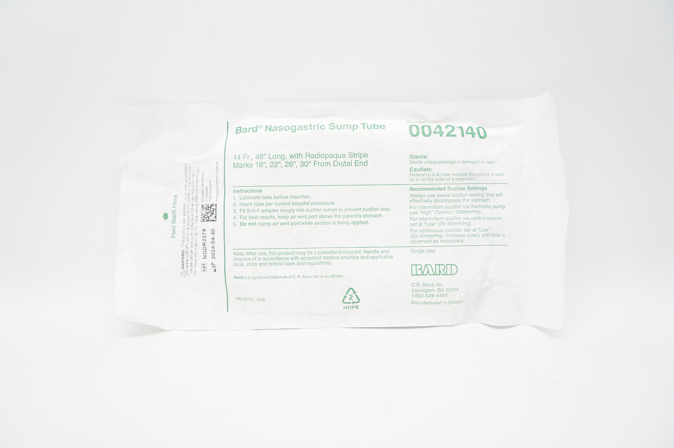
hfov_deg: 67.4
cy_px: 224
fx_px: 505
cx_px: 337
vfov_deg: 47.8
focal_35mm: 27
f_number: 6.3
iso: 1600
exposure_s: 1/160
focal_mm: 18
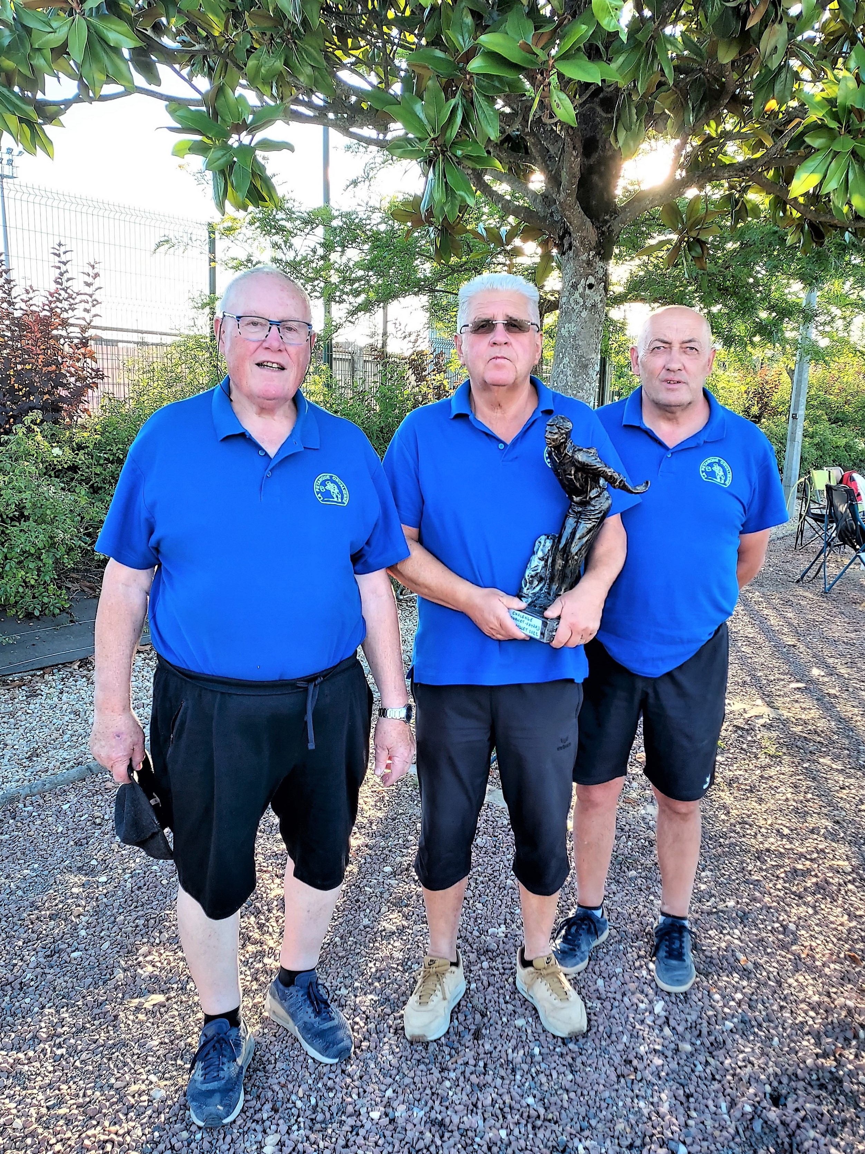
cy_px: 577
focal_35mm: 24
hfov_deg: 56.8
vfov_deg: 71.6
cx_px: 432
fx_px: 800
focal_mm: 4.6
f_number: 1.8
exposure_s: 1/100
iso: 50
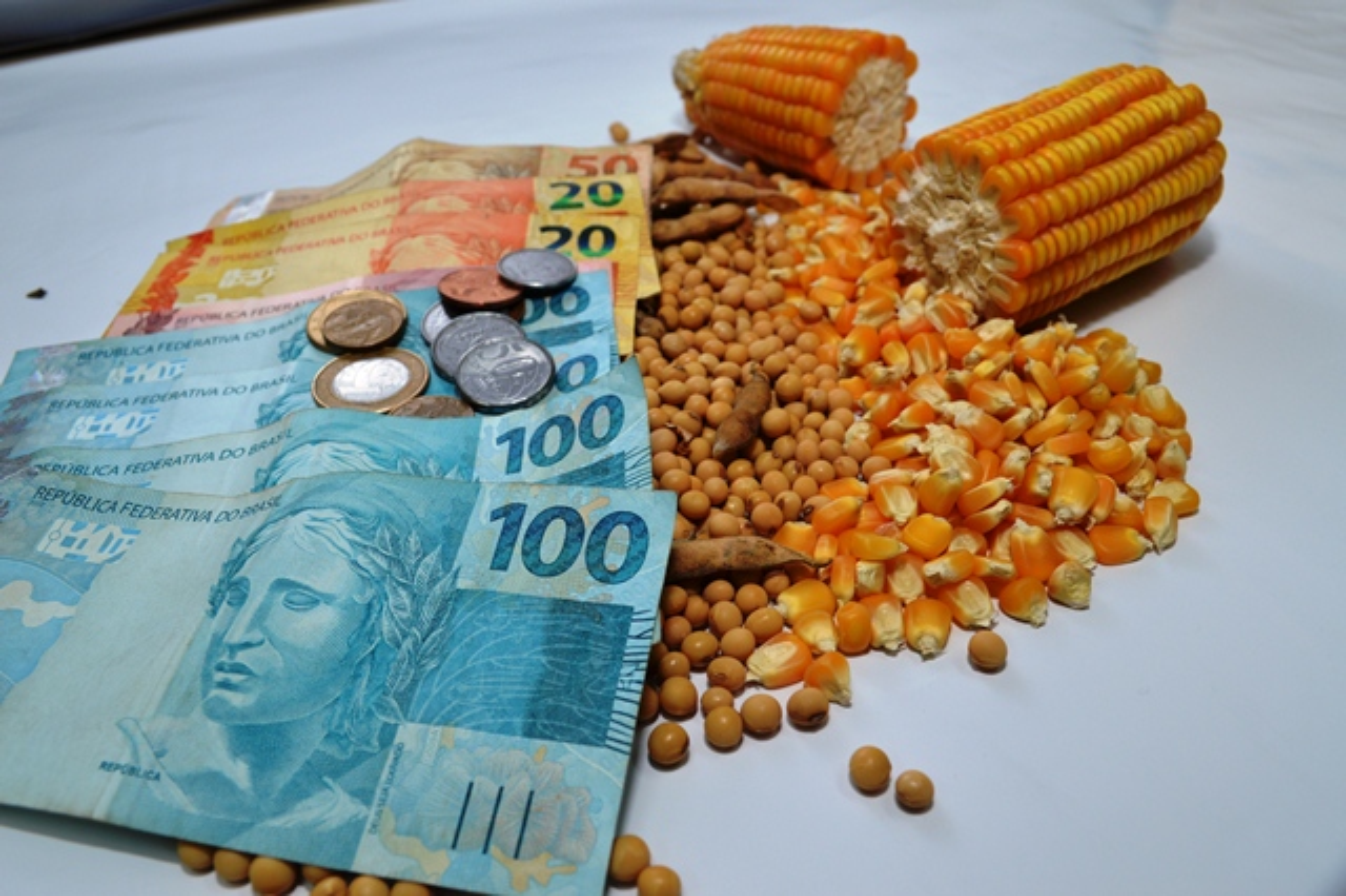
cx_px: 673
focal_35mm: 27
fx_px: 1009
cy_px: 448
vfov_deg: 47.9
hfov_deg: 67.4
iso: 100
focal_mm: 18
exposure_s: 1/30
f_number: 7.1
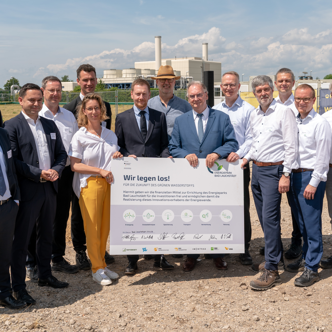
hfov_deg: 37.1
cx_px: 176
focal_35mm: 46
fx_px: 494
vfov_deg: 37.2
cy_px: 167
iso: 125
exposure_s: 1/500
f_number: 7.1
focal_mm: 35.4
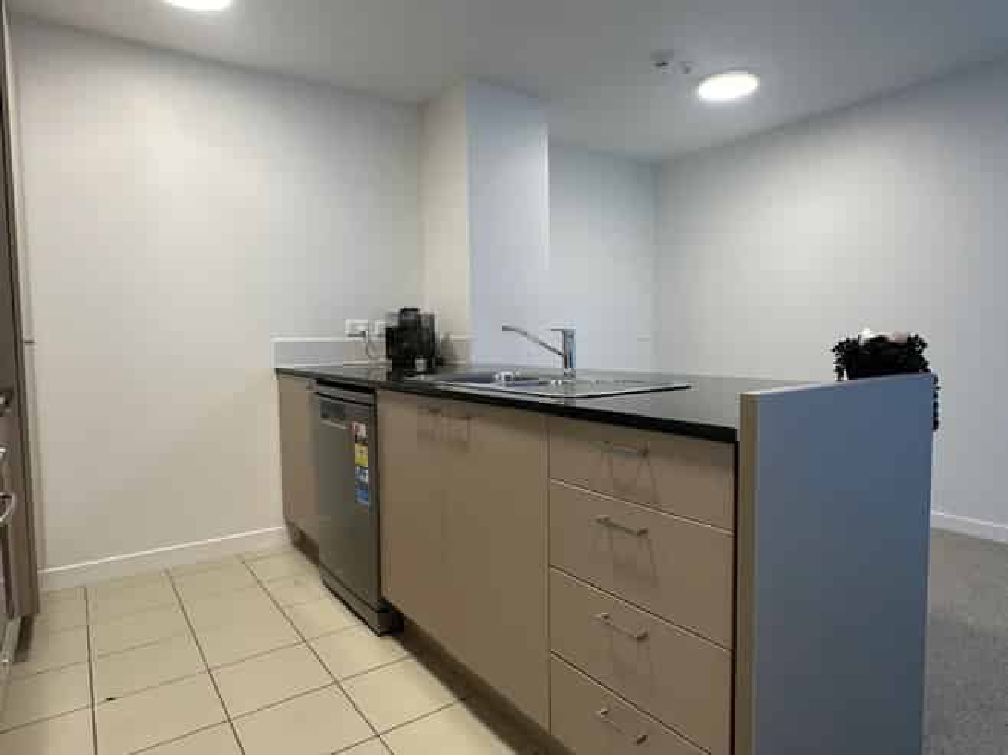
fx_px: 408
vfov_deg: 85.6
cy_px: 378
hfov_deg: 102.1
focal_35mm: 14
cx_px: 504
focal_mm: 2.22
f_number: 2.2
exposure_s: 1/100
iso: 125
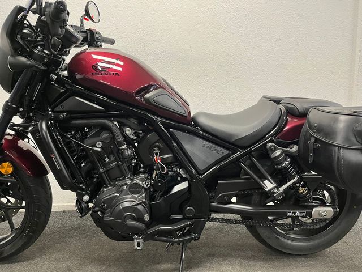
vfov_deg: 53.1
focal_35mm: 26
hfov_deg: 67.3
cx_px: 181
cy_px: 136
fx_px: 272
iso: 160
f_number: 1.6
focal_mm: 5.1
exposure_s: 1/50
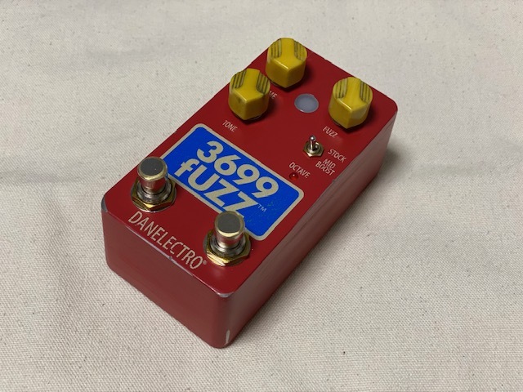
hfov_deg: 36.8
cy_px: 196
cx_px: 262
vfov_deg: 28.0
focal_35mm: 52
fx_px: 786
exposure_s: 1/100
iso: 160
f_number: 2
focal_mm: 6
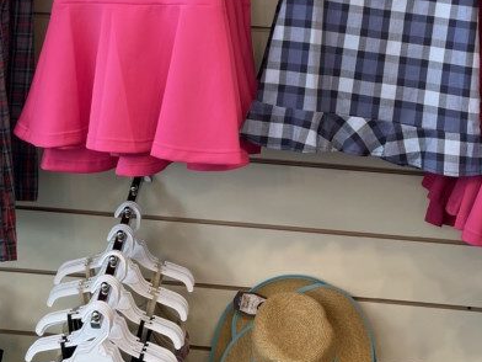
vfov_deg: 26.6
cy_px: 37
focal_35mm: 53
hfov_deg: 36.1
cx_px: 266
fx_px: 738
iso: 64
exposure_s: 1/60
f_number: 1.6
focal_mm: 5.1
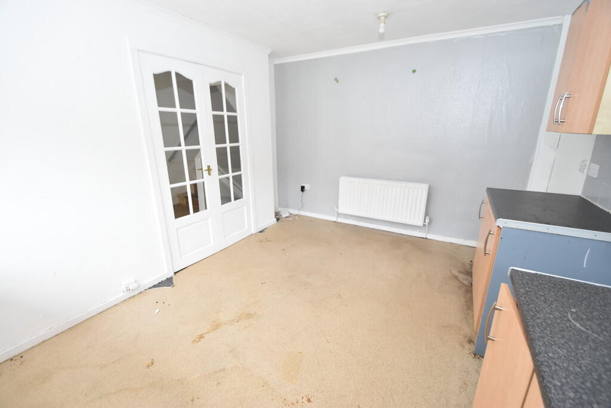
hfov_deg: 100.4
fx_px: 255
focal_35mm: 15
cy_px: 204
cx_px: 306
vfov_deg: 77.3
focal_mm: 10
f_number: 5
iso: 800
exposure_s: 1/100
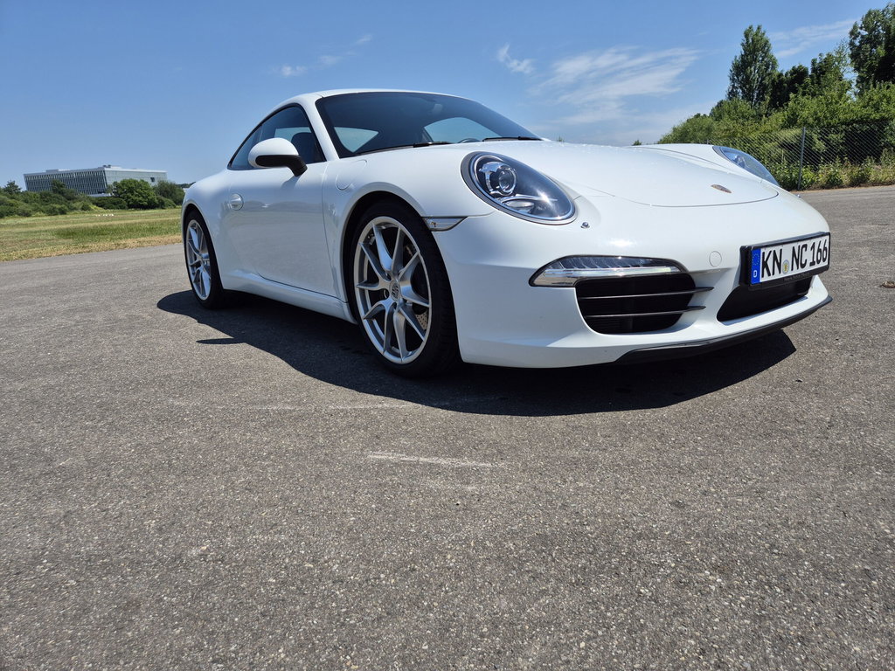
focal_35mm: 23
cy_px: 336
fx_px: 595
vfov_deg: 58.9
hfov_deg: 73.9
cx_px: 448
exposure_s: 1/2408
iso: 25
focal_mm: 5.4
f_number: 1.8
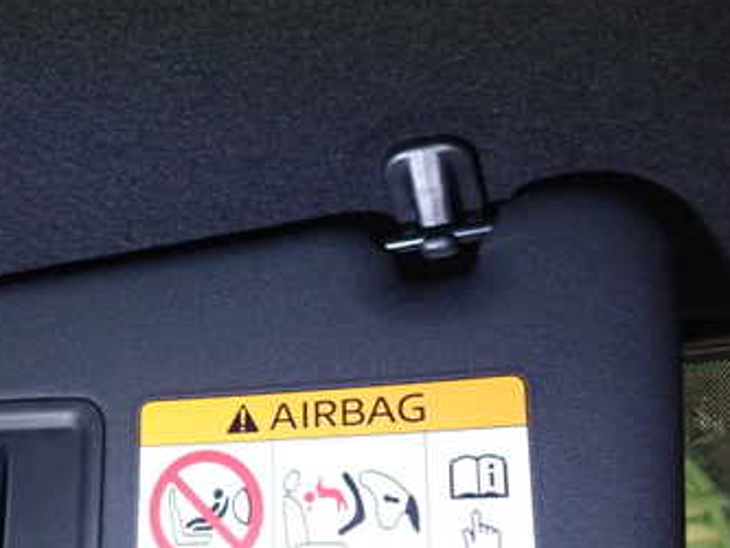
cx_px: 116
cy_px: 362
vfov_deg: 26.9
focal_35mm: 54
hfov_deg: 34.1
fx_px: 1139
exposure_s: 1/25
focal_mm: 5.4
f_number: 2.3
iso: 1000
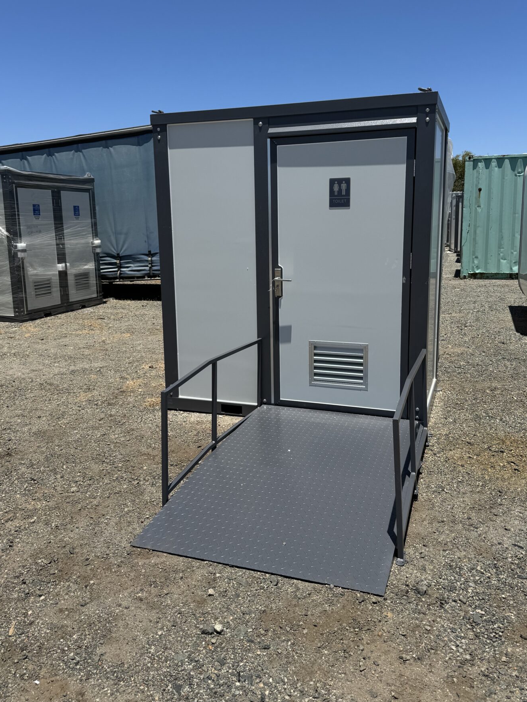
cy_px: 314
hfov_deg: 49.7
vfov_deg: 63.3
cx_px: 281
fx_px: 568
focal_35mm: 28
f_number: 1.78
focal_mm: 6.86
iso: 80
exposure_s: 1/6410
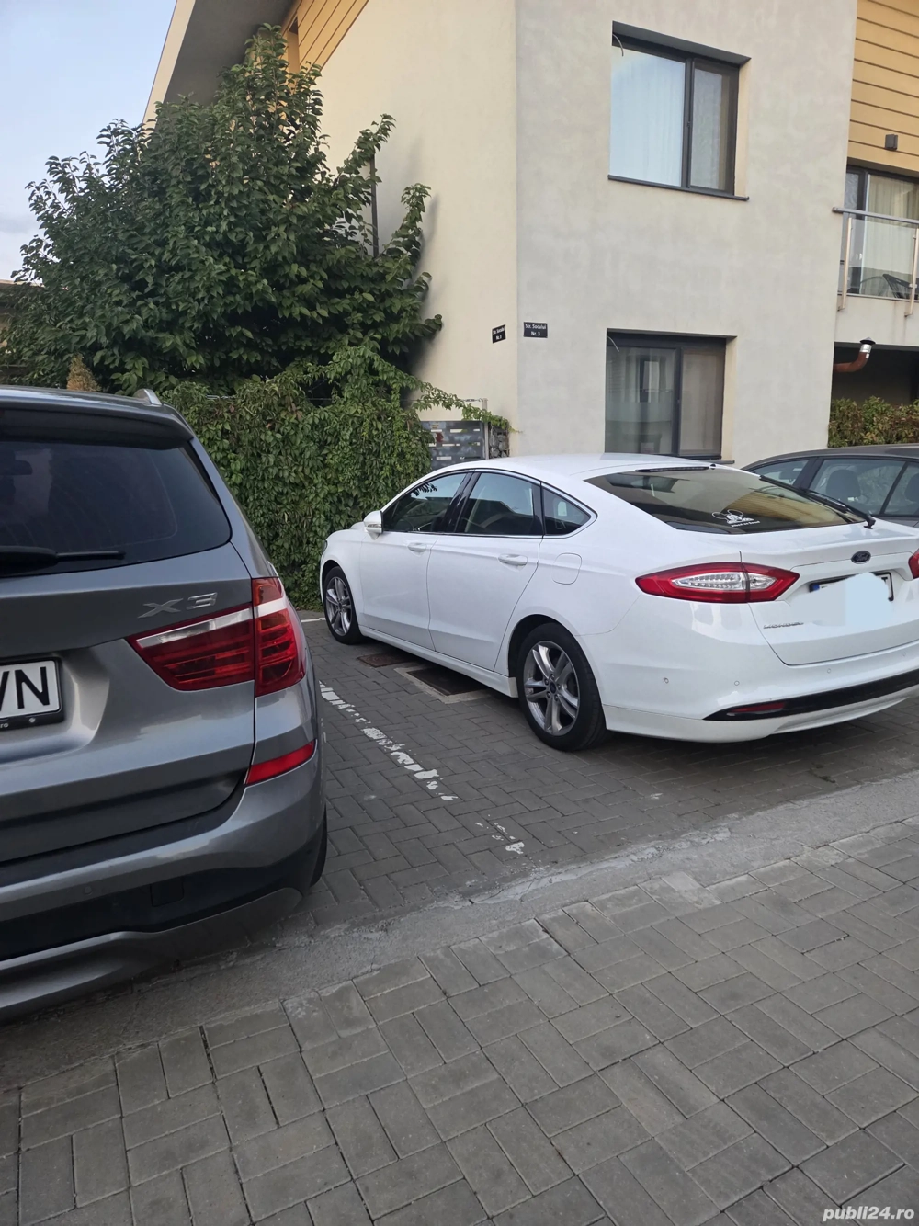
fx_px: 814
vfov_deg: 73.9
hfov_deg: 58.9
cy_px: 613
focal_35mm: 23
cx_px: 460
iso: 640
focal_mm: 5.4
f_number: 1.8
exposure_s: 1/101
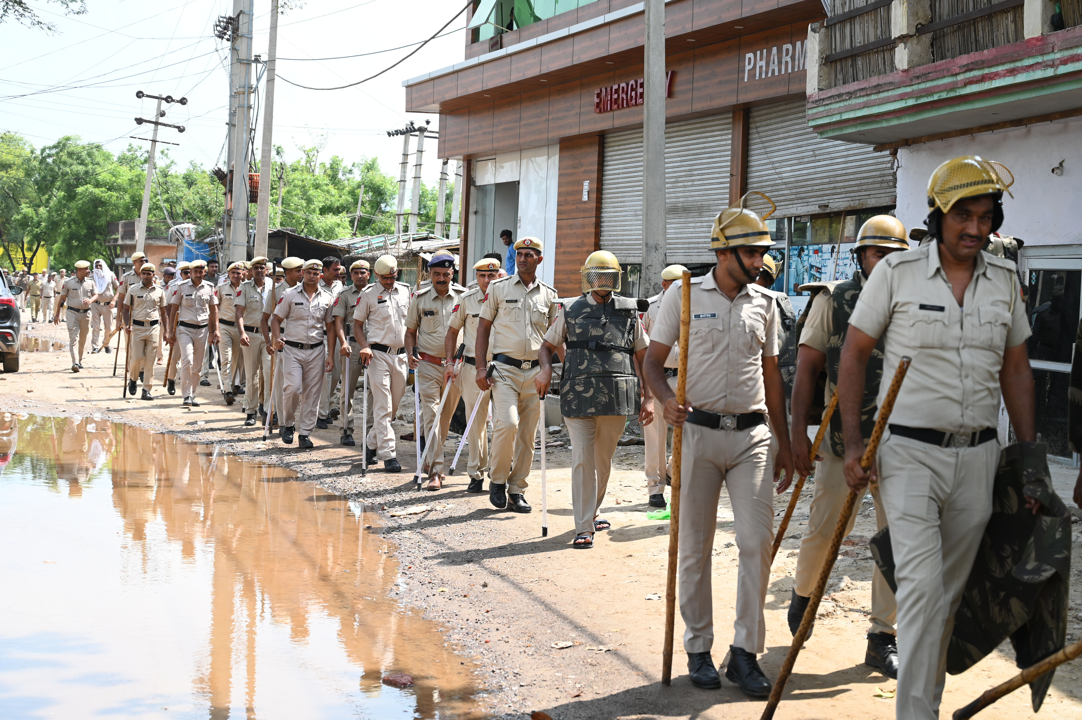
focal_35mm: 55
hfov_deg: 36.3
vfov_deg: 24.6
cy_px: 360
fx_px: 1652
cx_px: 541
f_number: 5
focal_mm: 55
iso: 125
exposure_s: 1/250
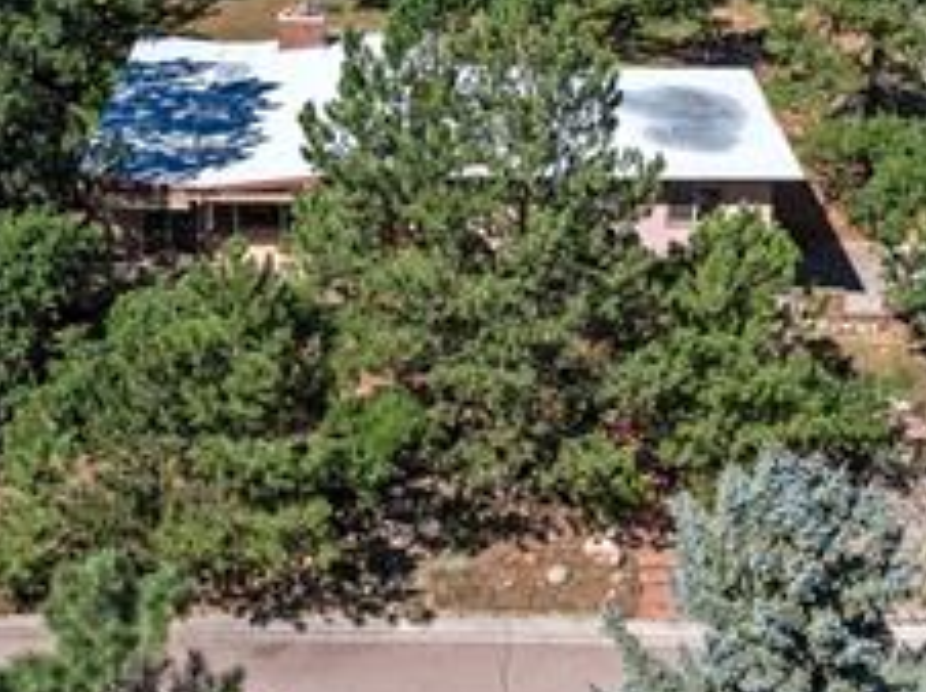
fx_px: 1817
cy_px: -237
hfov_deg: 28.5
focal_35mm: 68
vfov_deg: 19.7
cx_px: 361
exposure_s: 1/1600
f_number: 2.8
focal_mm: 12.29
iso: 100
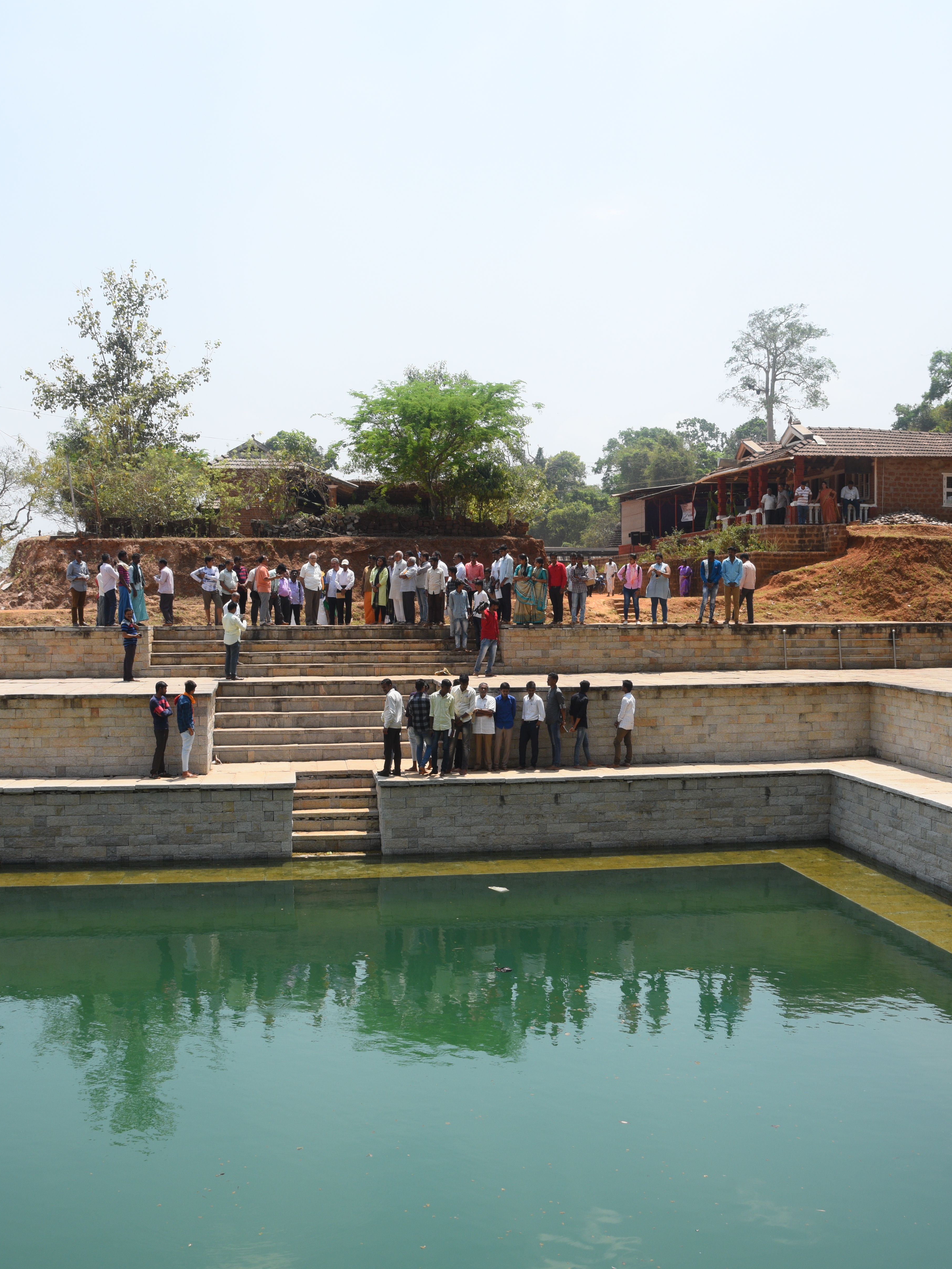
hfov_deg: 40.7
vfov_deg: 52.6
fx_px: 1283
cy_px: 628
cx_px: 465
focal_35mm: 35
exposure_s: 1/160
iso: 160
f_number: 10
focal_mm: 24
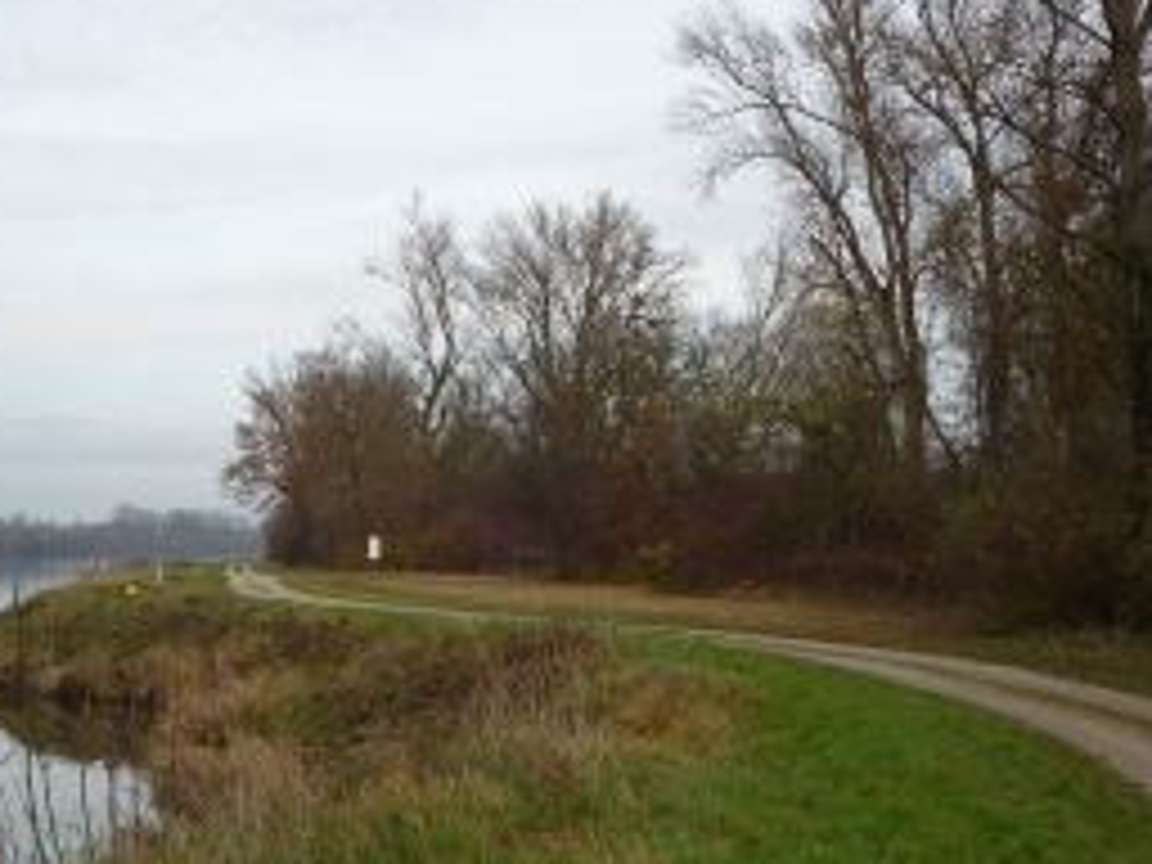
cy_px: 562
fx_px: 1997
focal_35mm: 60
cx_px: 508
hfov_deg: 32.2
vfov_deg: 24.3
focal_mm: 5.2
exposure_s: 1/400
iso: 100
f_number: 4
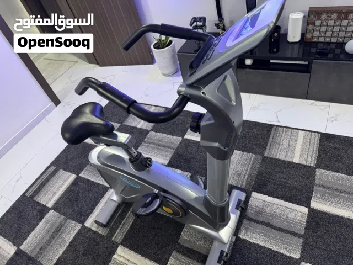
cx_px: 176
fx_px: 245
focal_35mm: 24
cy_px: 132
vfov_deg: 56.8
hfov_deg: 71.6
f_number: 1.78
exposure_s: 1/49
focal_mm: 6.76
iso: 800
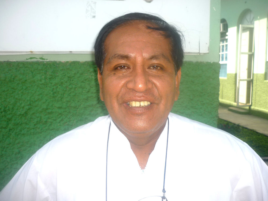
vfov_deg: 42.9
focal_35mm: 33
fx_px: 255
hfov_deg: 55.4
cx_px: 134
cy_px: 100
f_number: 2.8
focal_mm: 5.5
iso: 100
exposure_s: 1/800
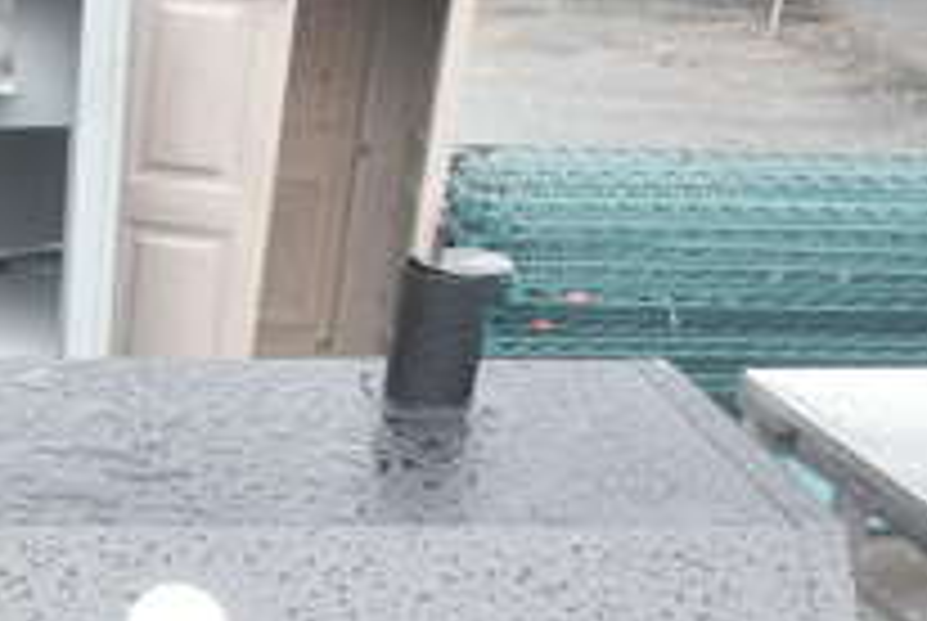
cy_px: 878
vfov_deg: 16.0
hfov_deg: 23.2
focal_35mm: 80
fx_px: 2063
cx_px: -184
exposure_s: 1/250
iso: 400
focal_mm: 18
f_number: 5.6
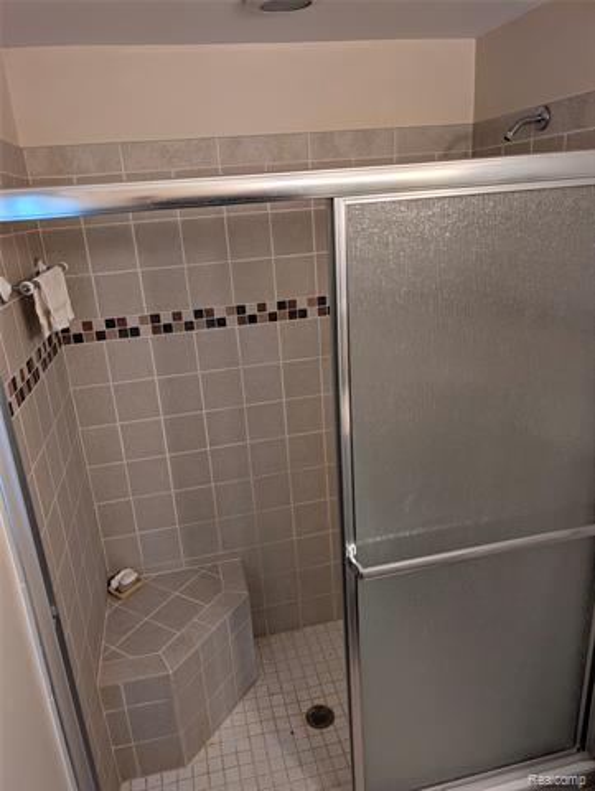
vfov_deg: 71.5
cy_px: 396
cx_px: 298
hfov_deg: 56.9
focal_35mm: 24
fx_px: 549
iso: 23
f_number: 1.68
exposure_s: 1/263
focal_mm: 6.9
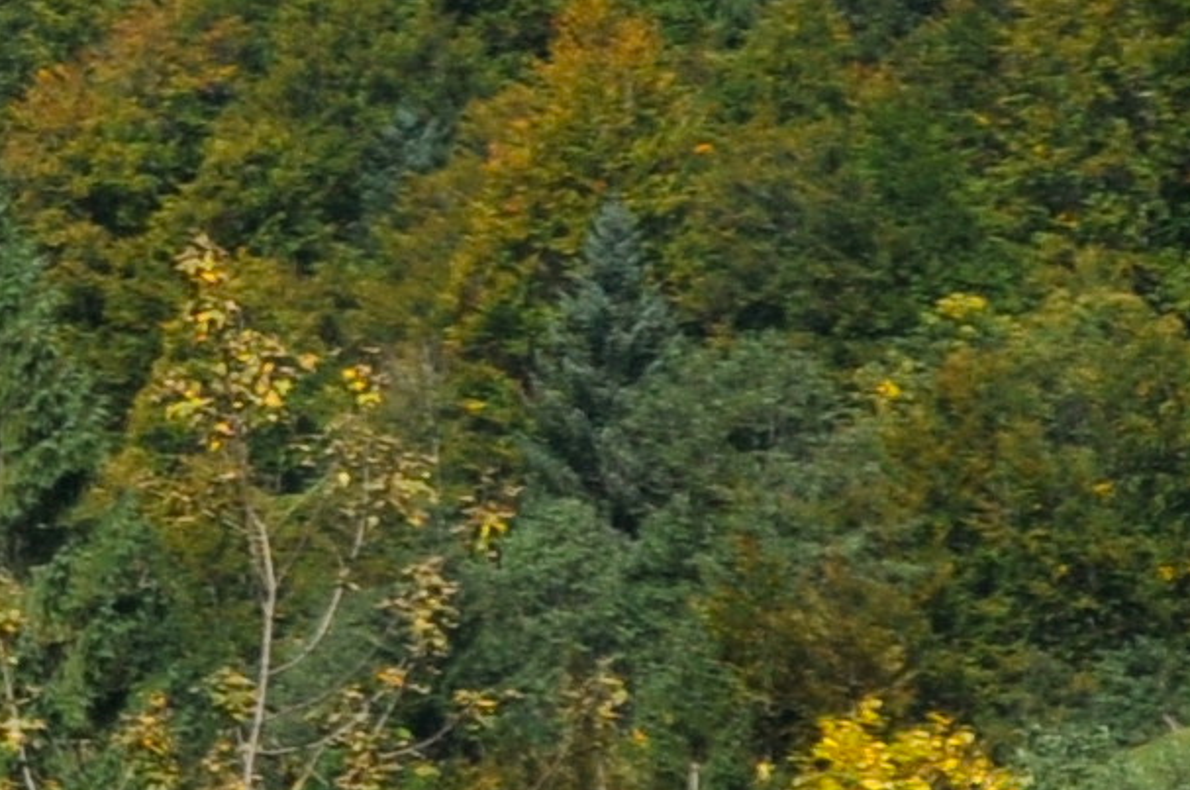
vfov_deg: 3.2
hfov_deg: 4.6
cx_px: -2860
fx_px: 13997
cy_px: -347
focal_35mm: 424
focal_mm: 40
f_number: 4.5
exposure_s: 1/1250
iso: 250
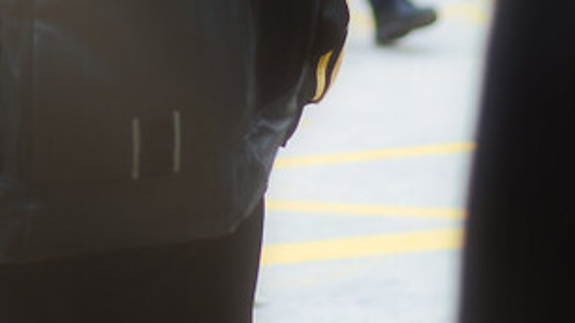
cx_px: -15
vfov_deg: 3.9
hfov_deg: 7.0
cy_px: -378
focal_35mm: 308
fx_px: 4695
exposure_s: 1/640
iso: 100
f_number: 1.8
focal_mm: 50
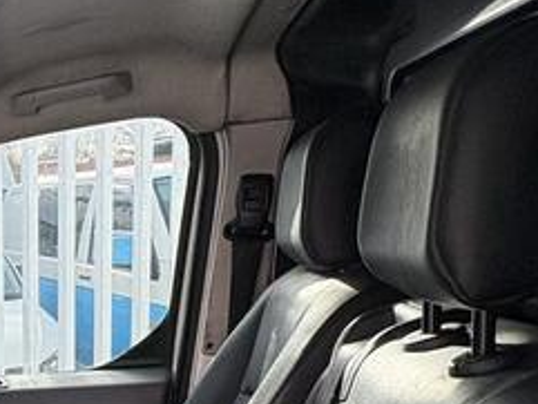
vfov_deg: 26.6
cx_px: -210
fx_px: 809
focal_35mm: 52
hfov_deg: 28.2
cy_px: 400
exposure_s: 1/254
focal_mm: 2.22
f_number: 2.2
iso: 50
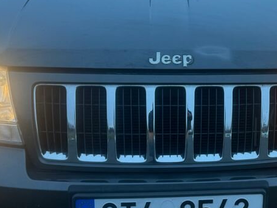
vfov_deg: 26.9
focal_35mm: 54
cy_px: 80
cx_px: 192
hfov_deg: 35.1
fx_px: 432
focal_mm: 6.76
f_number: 1.78
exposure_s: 1/84
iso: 200
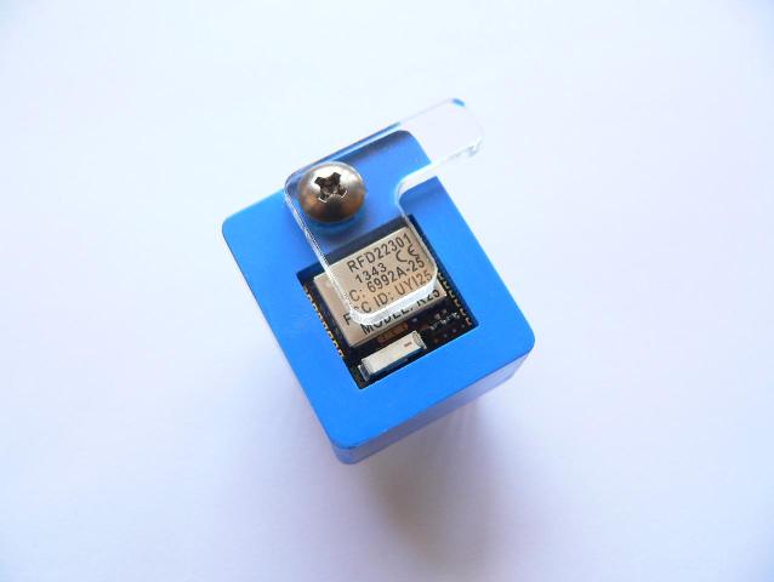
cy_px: 291
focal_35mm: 36
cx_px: 387
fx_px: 806
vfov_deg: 39.7
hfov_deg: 51.3
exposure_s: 1/40
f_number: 2.8
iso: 150
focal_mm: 6
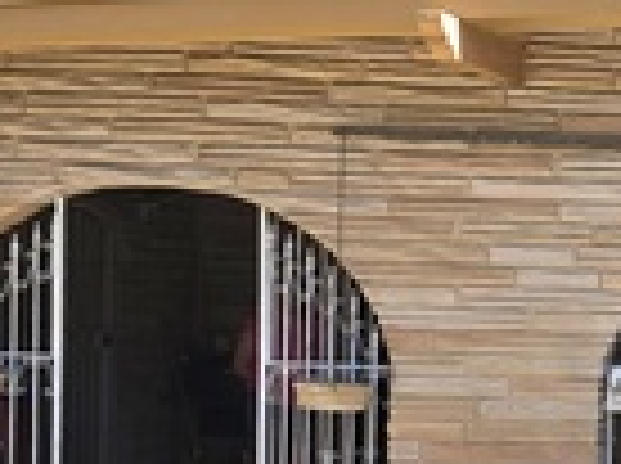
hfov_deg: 15.7
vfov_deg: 13.7
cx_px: 1125
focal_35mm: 107
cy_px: 360
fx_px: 1916
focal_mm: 6.3
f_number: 1.7
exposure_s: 1/909
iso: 12
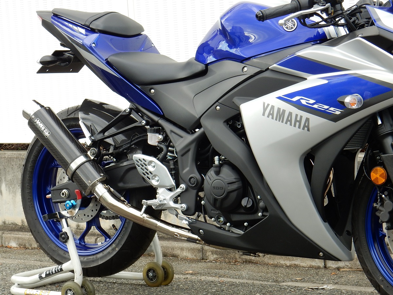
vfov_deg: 12.7
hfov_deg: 16.8
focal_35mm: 117
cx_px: 196
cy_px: 148
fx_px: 1328
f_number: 5.6
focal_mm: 20.9
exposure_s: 1/50
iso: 125
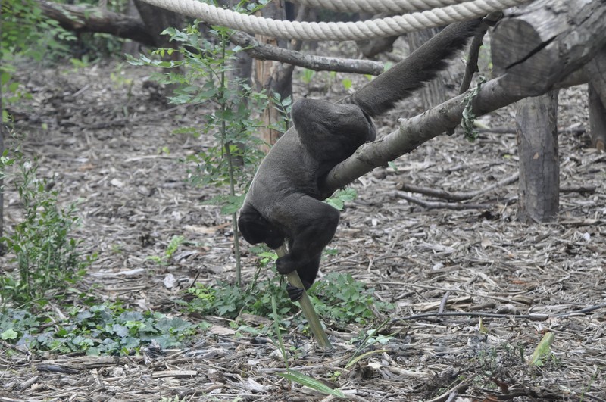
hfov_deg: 19.5
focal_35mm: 105
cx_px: 303
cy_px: 201
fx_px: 1765
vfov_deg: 13.0
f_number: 4.5
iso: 1400
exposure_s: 1/500
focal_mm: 70
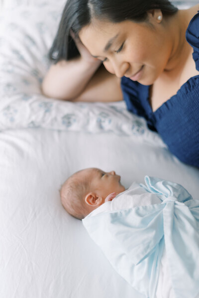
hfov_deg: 27.0
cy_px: 149
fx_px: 414
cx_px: 100
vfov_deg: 39.6
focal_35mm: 50
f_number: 1.8
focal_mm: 50
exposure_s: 1/250
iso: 320
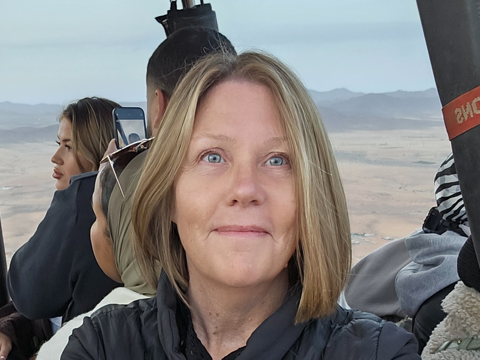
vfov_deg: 54.9
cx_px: 240
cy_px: 180
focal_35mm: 25
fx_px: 347
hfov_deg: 69.4
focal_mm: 3.3
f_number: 2.2
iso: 160
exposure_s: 1/120
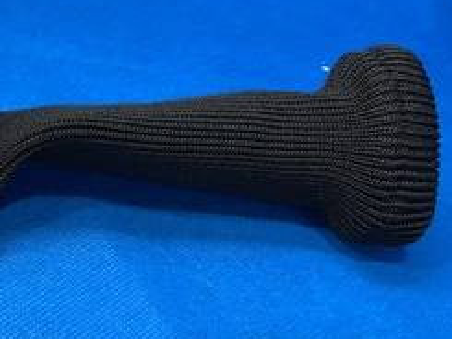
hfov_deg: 25.1
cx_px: -118
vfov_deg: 21.6
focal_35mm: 68
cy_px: 125
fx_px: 888
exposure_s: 1/60
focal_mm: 4.25
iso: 125
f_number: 1.8
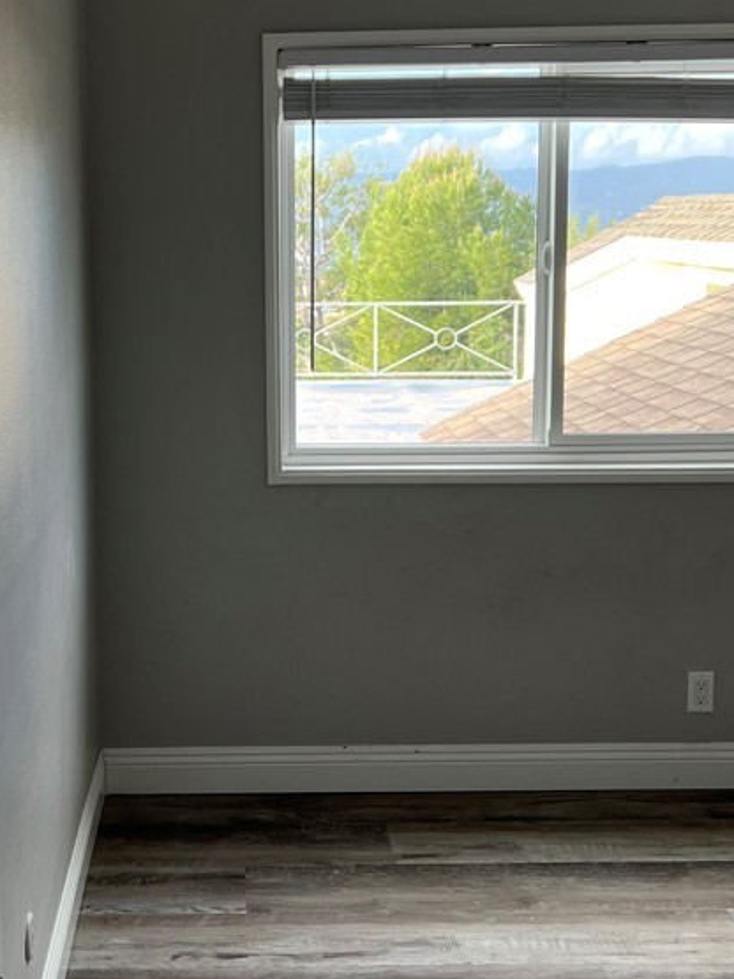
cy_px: 393
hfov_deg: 29.9
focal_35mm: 48
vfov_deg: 39.5
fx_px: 1358
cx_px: 203
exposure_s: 1/121
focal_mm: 5.7
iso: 64
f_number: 1.5
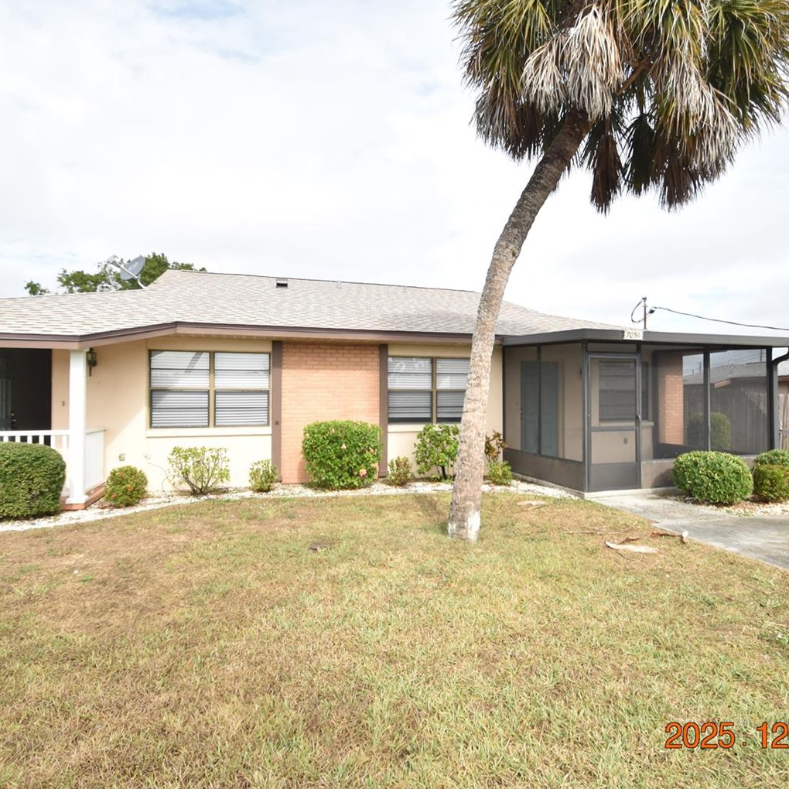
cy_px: 385
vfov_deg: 74.8
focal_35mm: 20
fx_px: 516
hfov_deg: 74.6
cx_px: 437
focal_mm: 10
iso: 800
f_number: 3.5
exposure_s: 1/4000
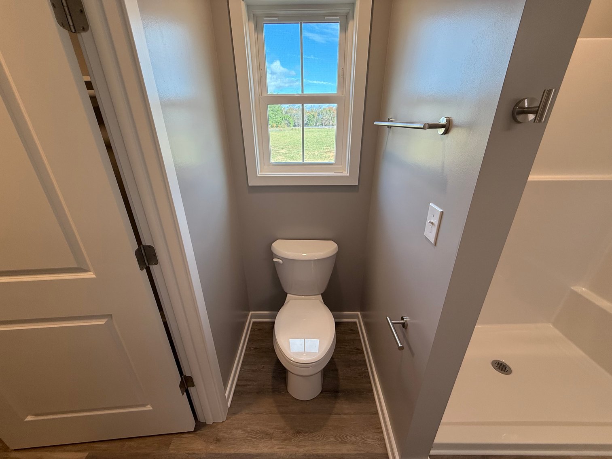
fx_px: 248
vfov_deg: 85.7
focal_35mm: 14
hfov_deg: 102.1
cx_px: 306
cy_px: 230
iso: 125
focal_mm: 2.22
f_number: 2.2
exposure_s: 1/99
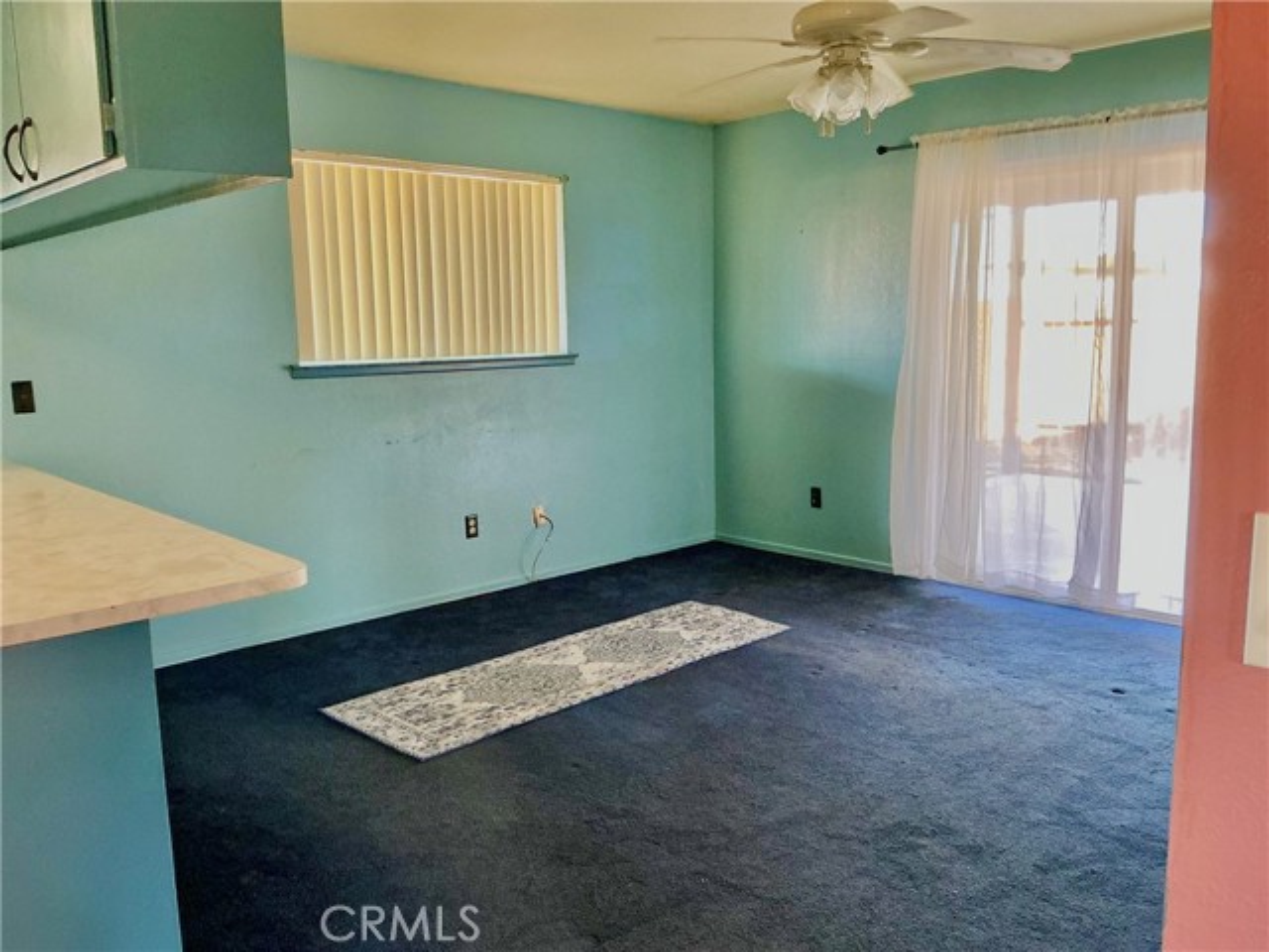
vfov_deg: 48.2
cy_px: 476
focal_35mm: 29
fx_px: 1063
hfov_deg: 61.7
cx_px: 634
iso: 160
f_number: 1.8
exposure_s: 1/60
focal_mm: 3
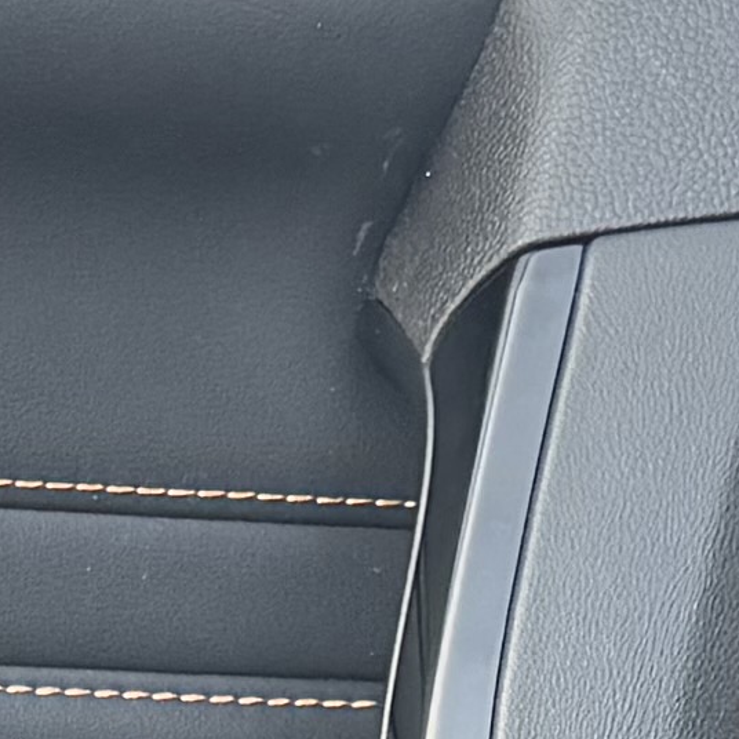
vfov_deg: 7.4
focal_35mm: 226
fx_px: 5459
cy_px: 1490
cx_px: -454
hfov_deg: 7.6
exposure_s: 1/172
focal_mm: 6.76
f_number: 1.78
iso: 80
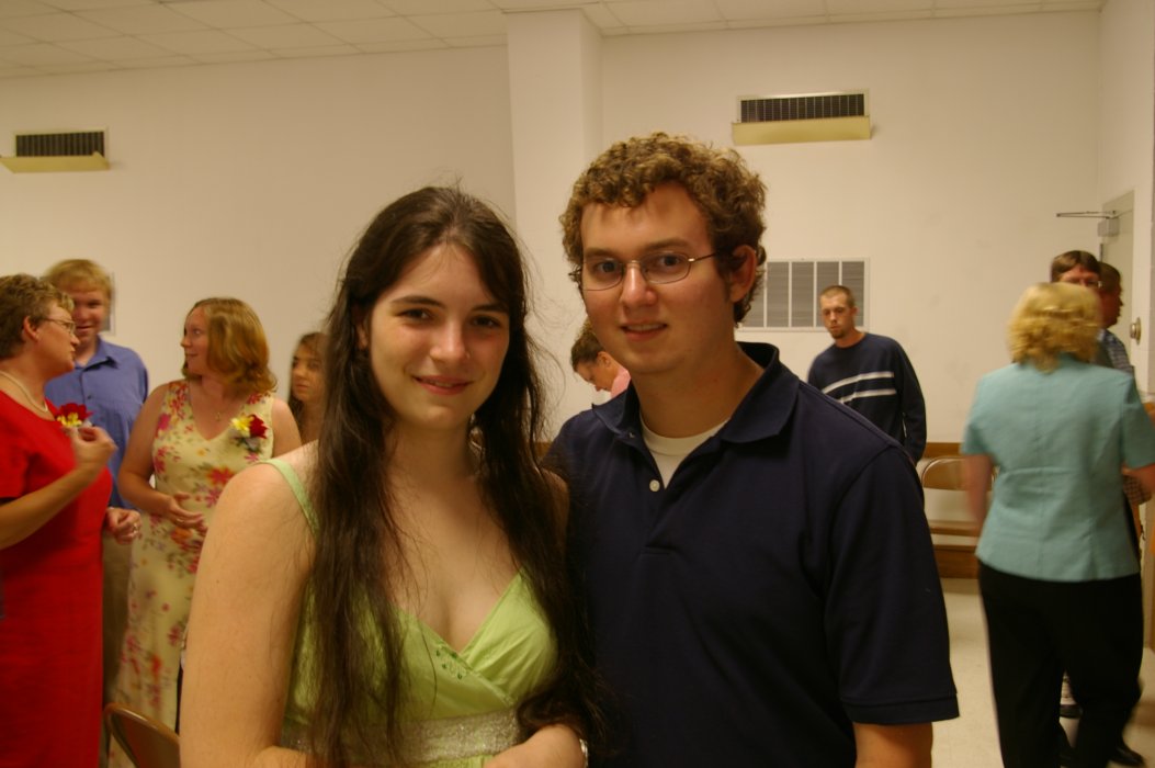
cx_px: 578
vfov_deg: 36.8
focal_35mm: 36
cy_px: 384
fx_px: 1154
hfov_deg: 53.2
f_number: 5.6
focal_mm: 24
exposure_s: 1/8
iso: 200
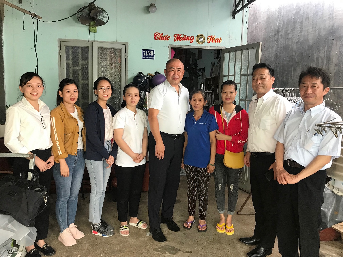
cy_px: 128
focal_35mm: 28
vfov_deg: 49.7
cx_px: 172
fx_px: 277
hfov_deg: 63.4
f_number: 1.8
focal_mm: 3.99
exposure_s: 1/33
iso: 32
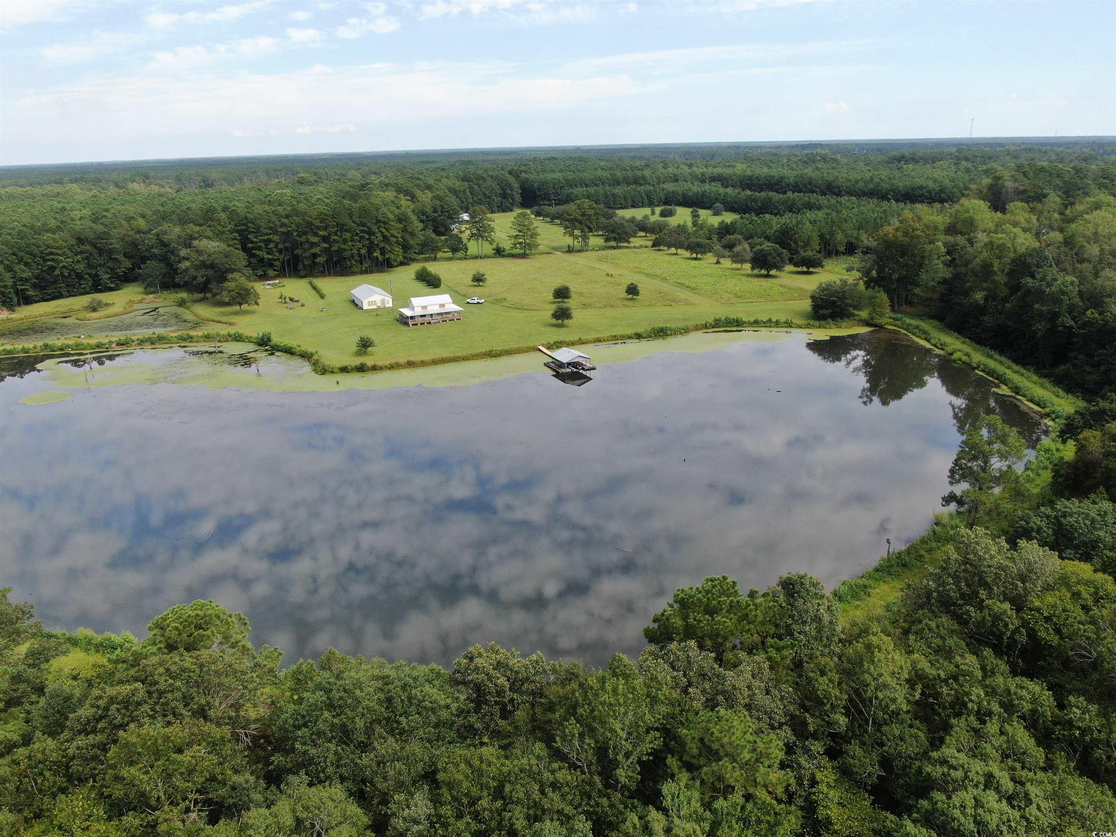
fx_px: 774
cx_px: 558
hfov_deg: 71.6
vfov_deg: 56.8
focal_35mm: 24
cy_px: 418
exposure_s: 1/800
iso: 100
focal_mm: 4.39
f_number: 2.8
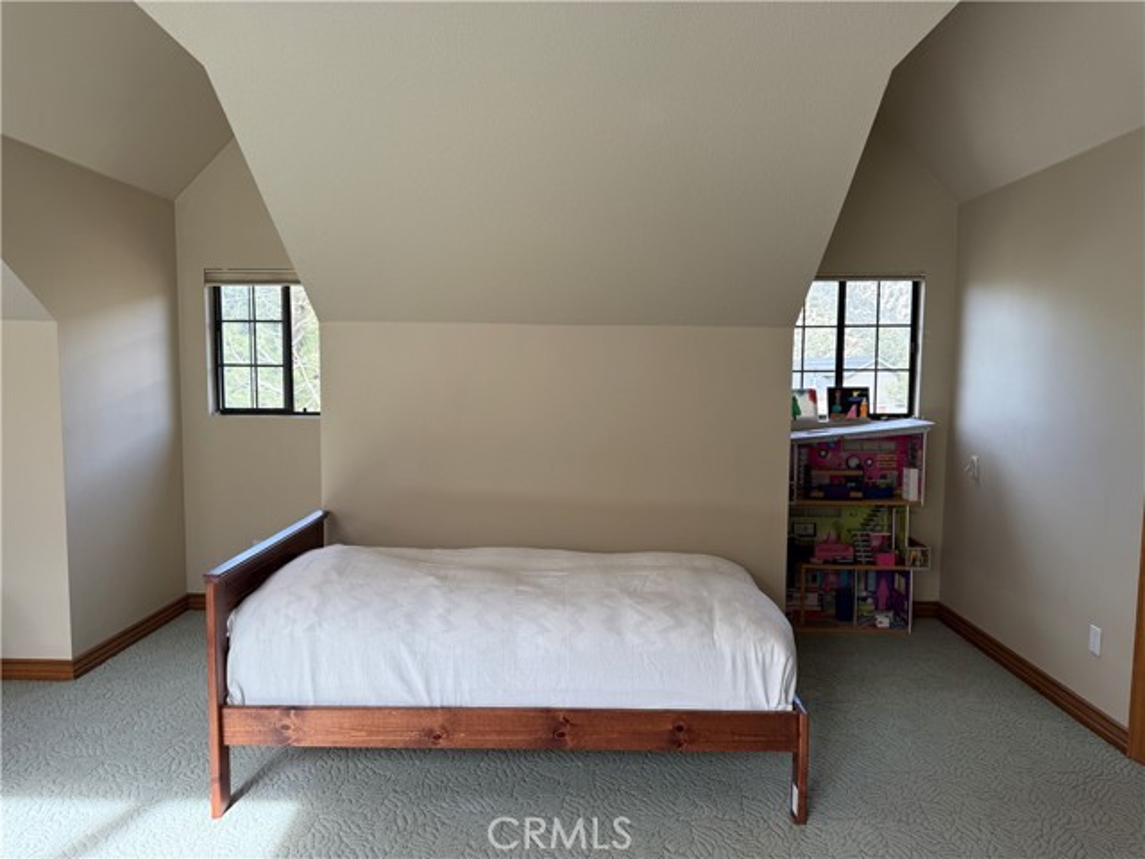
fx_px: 794
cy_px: 430
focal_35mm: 24
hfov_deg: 71.6
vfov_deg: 56.8
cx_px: 572
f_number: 1.78
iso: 80
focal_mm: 6.76
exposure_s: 1/165
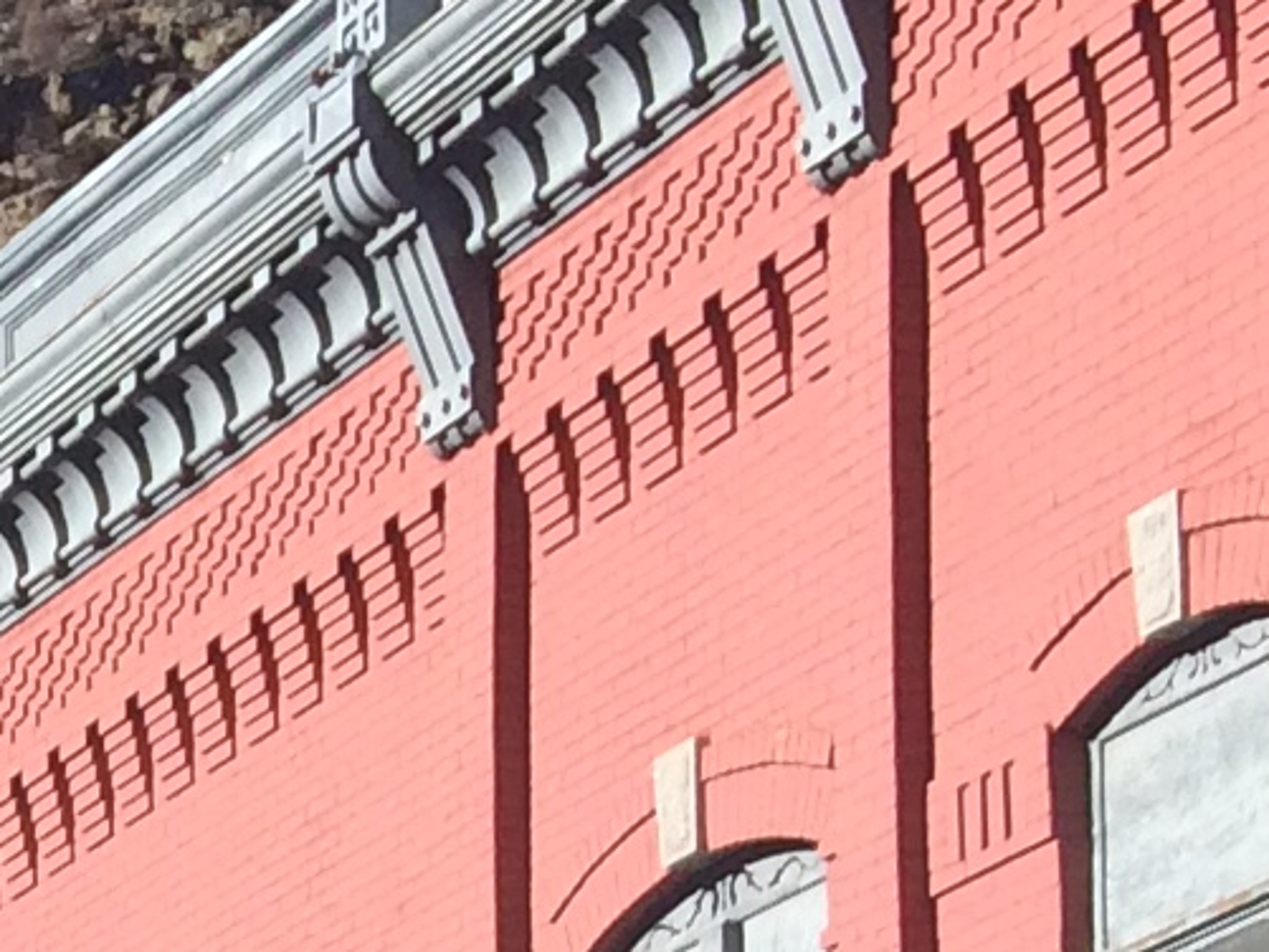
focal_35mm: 189
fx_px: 6930
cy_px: 2600
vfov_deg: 7.2
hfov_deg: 9.1
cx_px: -2031
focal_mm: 4.15
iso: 32
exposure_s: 1/1466
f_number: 2.2
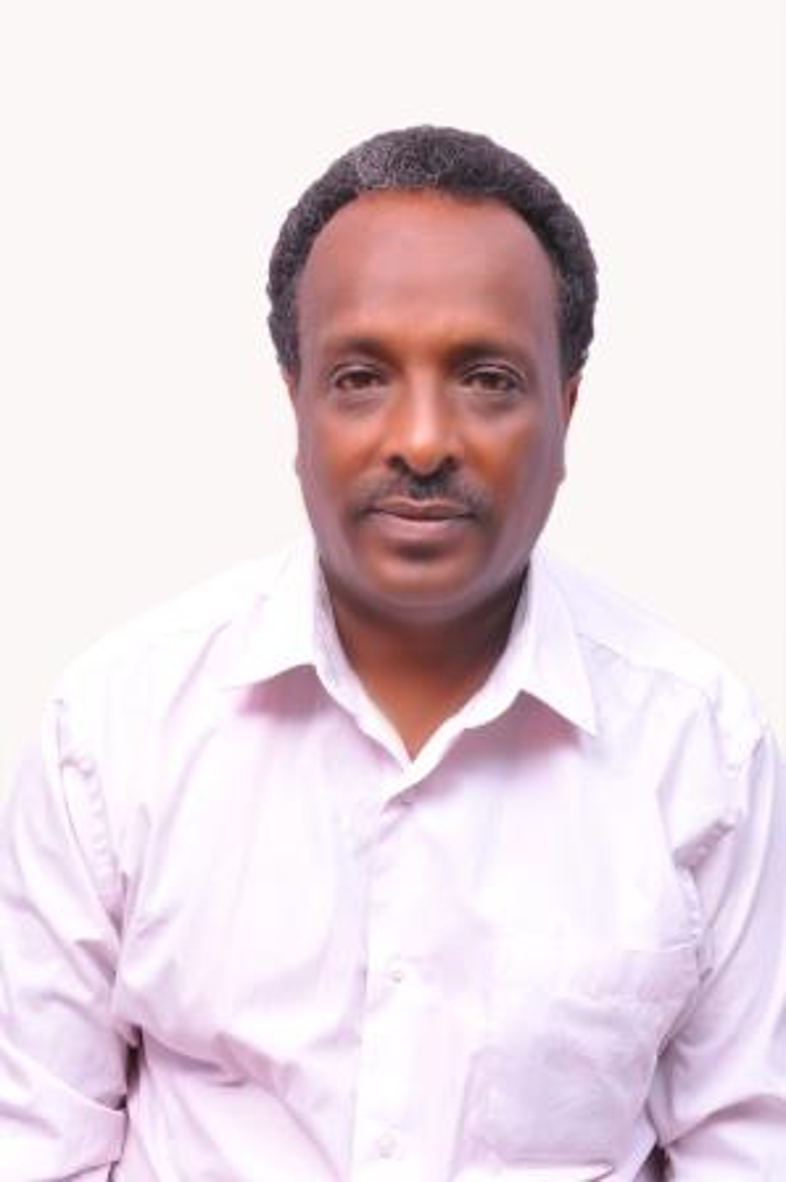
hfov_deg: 22.6
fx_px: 1968
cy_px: 591
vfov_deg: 33.4
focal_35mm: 60
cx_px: 393
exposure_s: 1/125
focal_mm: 40
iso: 640
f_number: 11
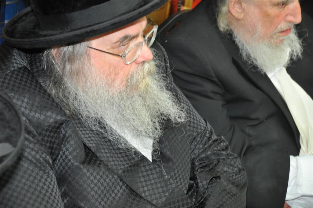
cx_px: 156
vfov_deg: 10.1
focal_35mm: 135
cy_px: 104
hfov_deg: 15.2
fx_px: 1172
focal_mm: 90
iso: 800
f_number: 5.3
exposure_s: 1/60
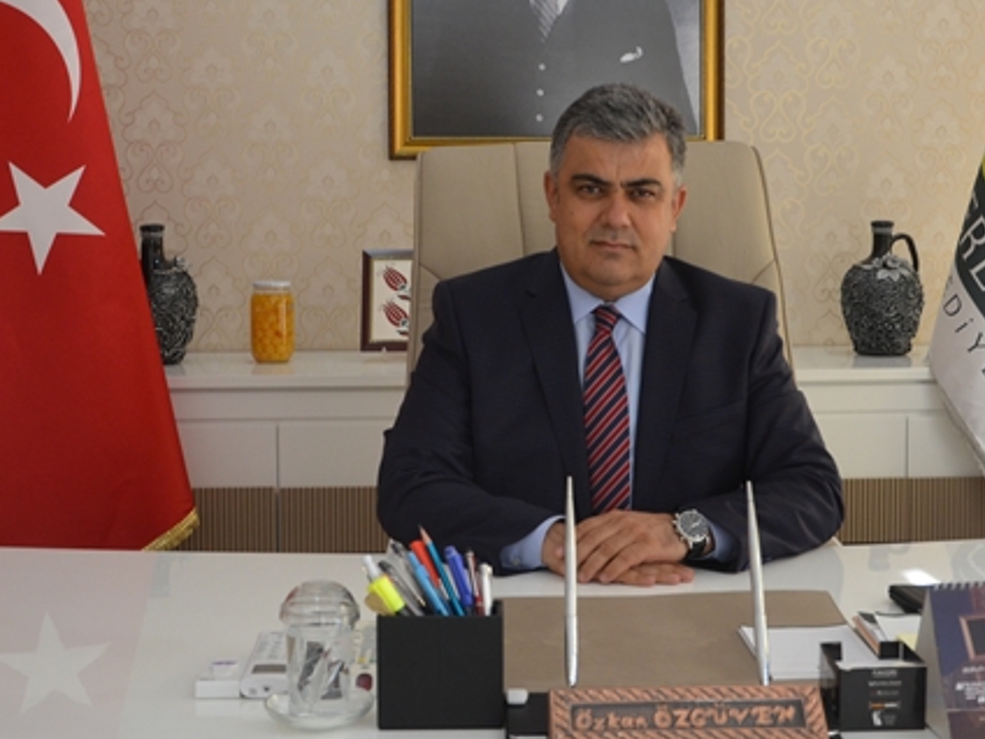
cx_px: 551
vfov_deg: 25.6
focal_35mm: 57
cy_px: 286
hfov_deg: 33.7
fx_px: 1622
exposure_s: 1/125
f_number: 5.6
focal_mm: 24
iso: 800
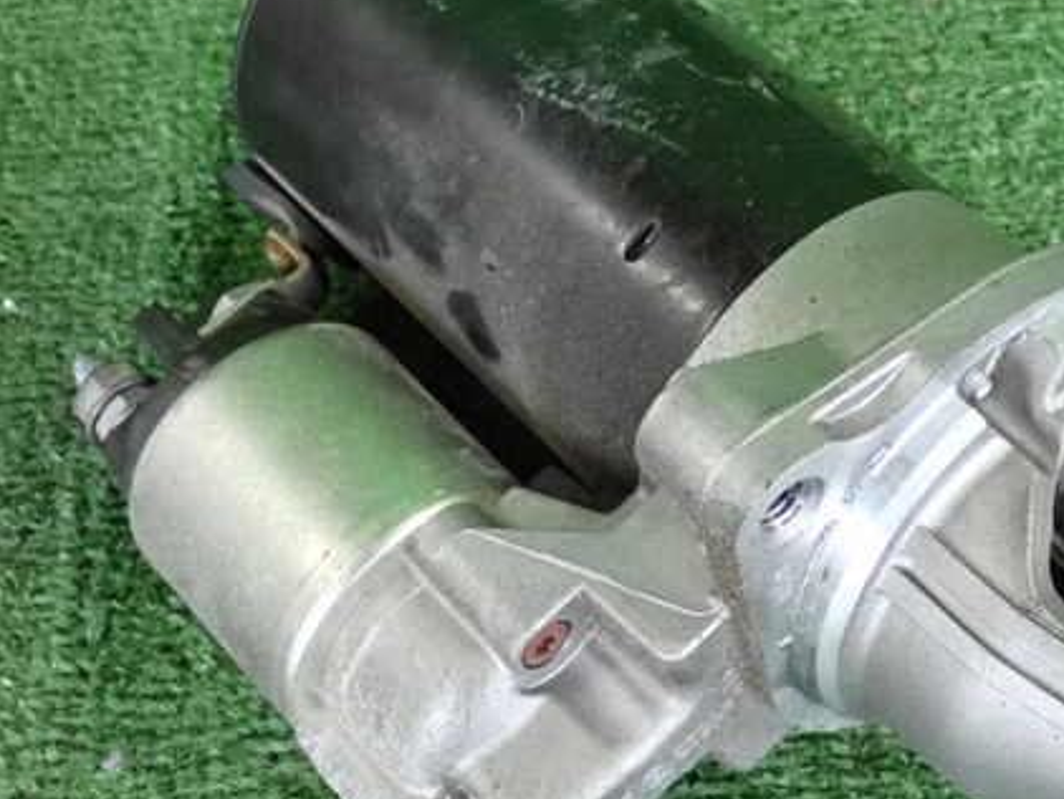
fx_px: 2367
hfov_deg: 25.2
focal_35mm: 77
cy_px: 367
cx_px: 713
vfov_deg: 19.1
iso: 2000
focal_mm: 9.65
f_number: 3.3
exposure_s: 1/125
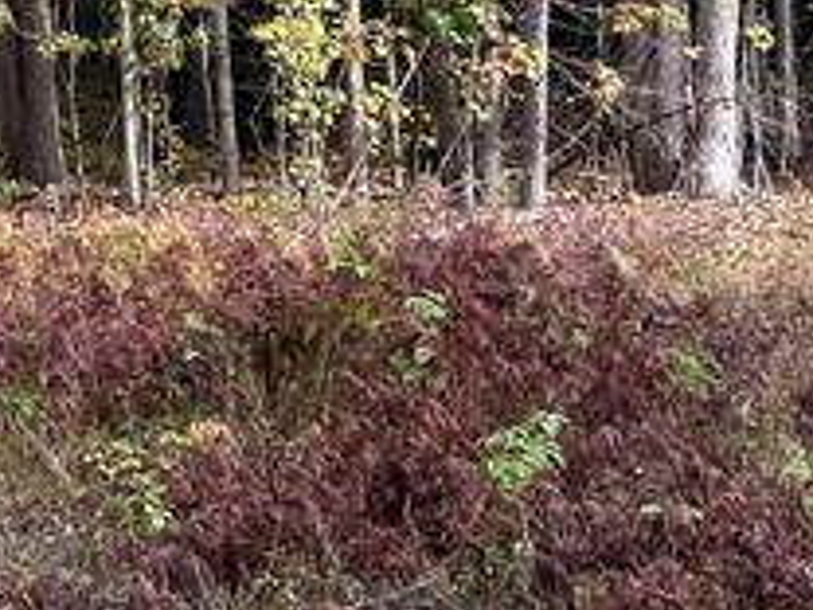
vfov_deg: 12.0
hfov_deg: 15.3
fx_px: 2771
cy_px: -317
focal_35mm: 118
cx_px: -438
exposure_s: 1/440
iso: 80
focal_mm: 6.76
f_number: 1.78
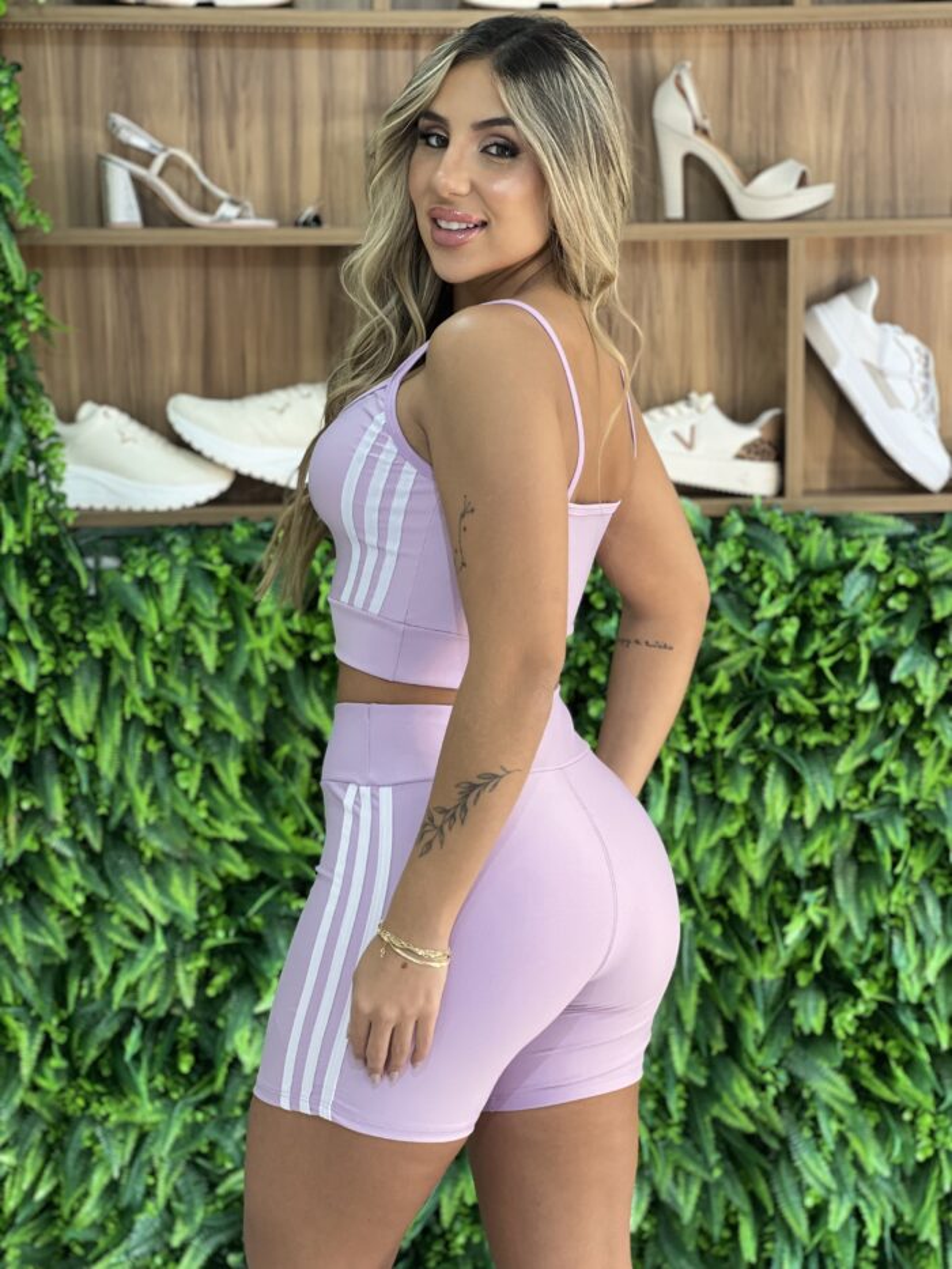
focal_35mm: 77
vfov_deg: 25.3
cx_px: 476
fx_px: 2823
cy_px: 634
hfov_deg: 19.1
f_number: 2.8
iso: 125
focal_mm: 9
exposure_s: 1/60
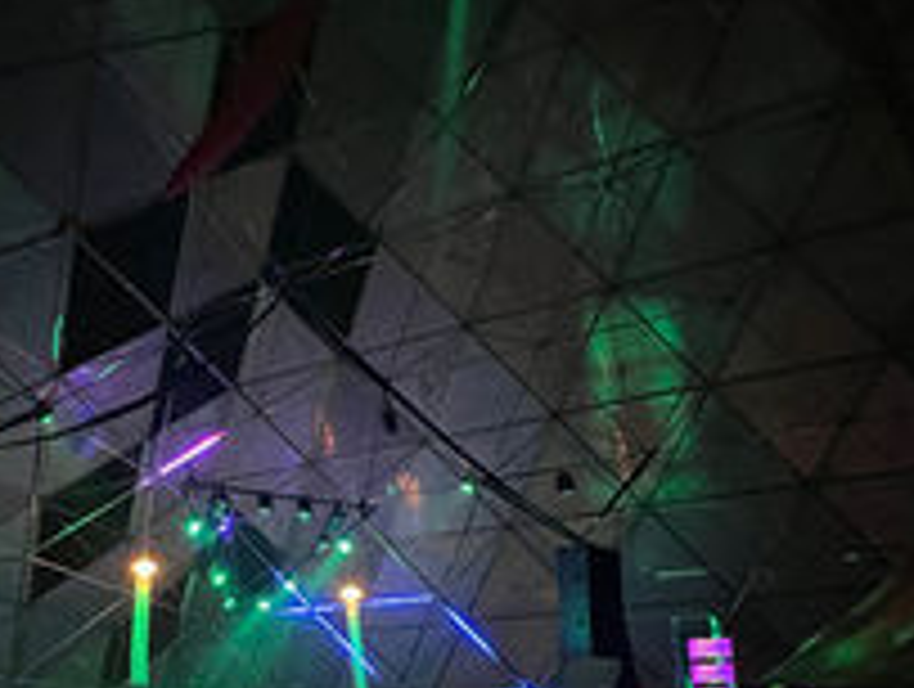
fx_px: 608
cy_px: 490
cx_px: 293
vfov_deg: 56.9
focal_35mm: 23
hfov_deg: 71.3
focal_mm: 1.57
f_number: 1.8
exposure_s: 1/29
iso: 1250
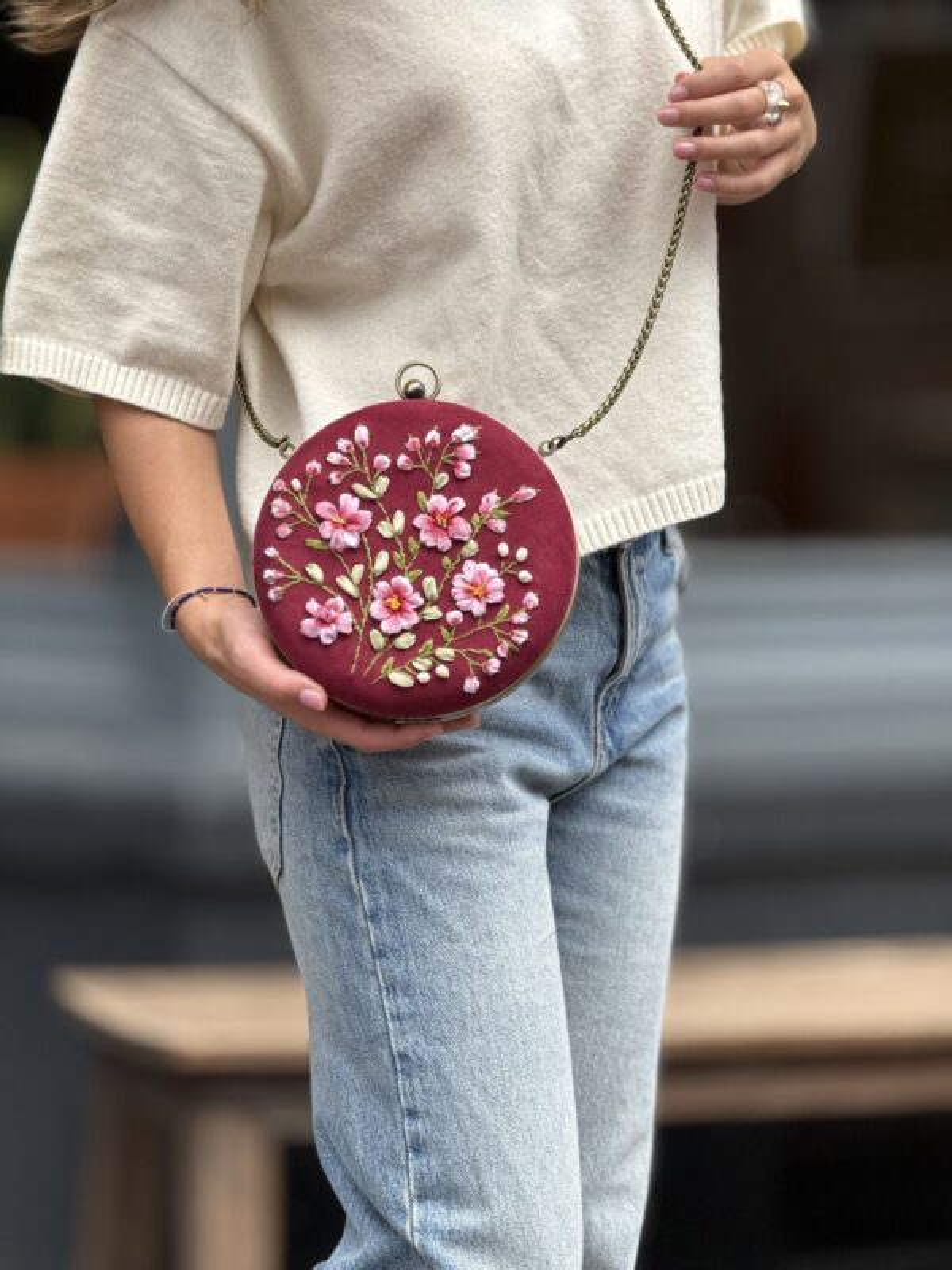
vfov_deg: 16.4
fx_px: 4400
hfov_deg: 12.3
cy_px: 635
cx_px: 476
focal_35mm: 120
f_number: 2.8
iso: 50
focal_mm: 15.66
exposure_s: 1/363
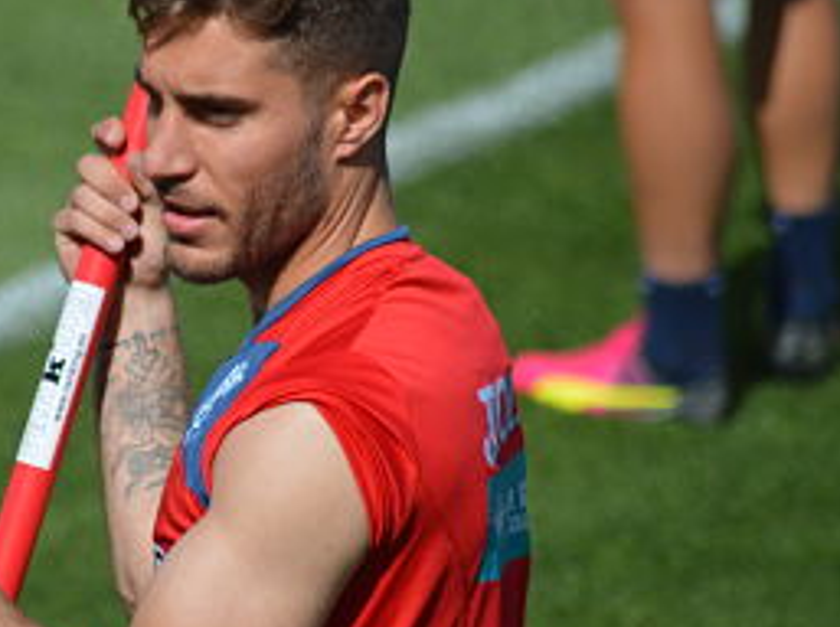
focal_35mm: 674
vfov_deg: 2.2
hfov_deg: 2.9
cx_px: 212
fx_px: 16333
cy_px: 320
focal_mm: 300
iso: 320
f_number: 5.6
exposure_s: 1/2000
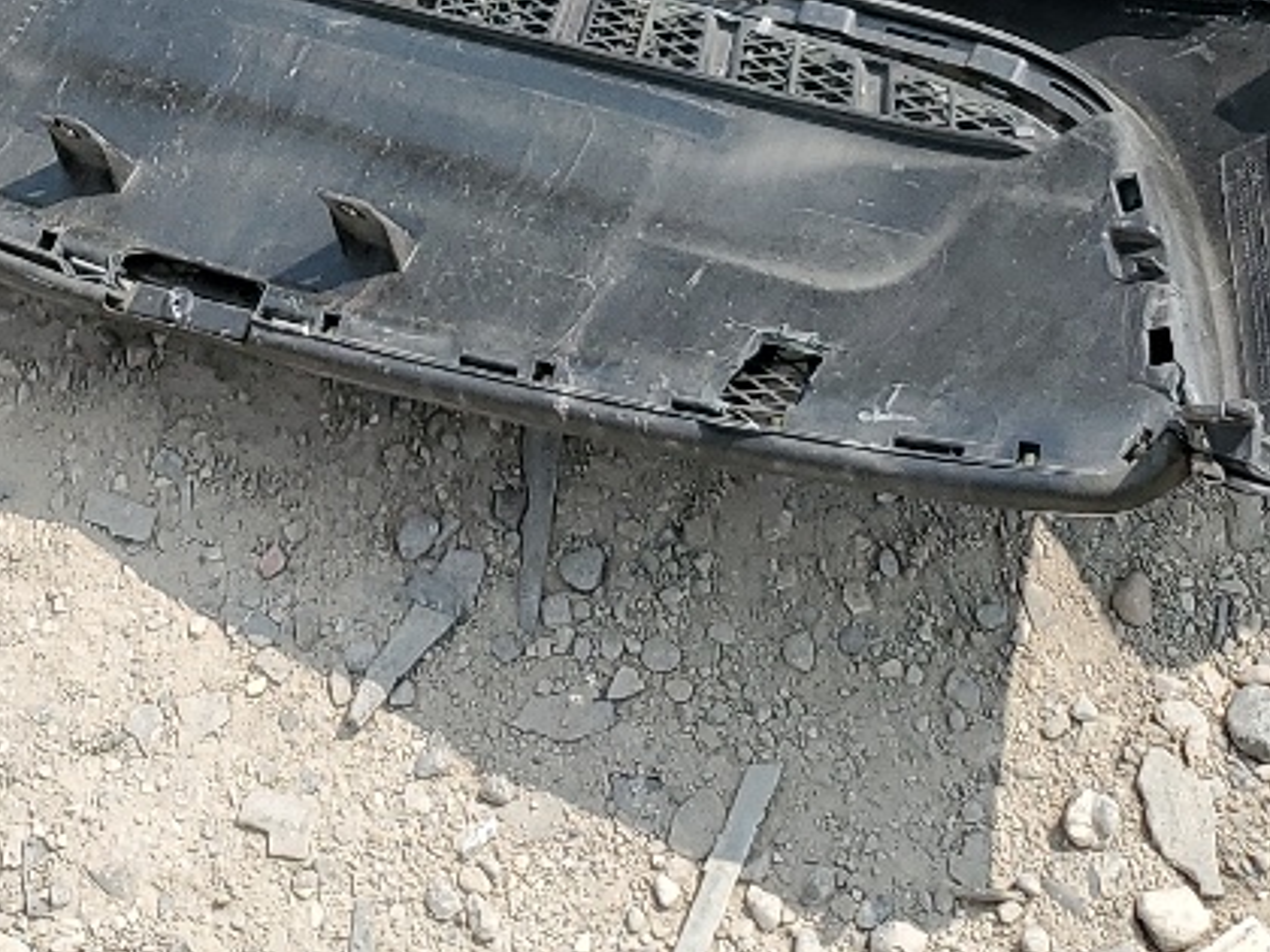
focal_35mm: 99
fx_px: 3632
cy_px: -384
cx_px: 278
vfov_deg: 14.2
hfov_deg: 19.7
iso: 50
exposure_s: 1/2000
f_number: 1.5
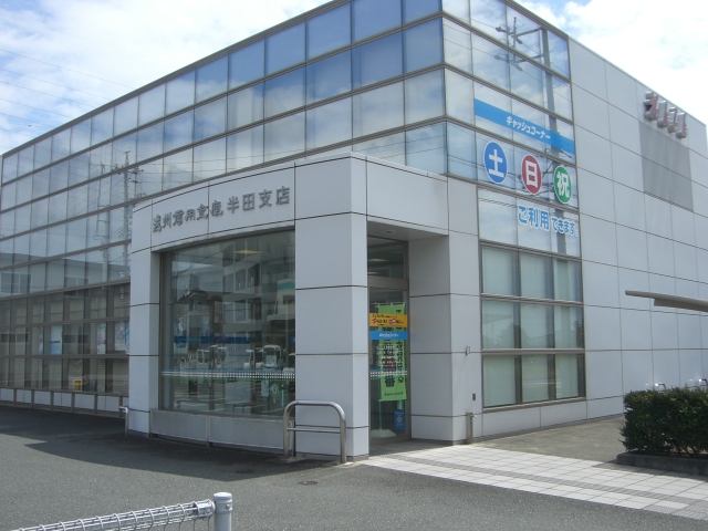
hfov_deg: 49.0
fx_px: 777
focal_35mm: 38
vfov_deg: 37.7
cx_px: 354
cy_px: 266
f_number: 4.3
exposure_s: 1/800
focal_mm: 6.2
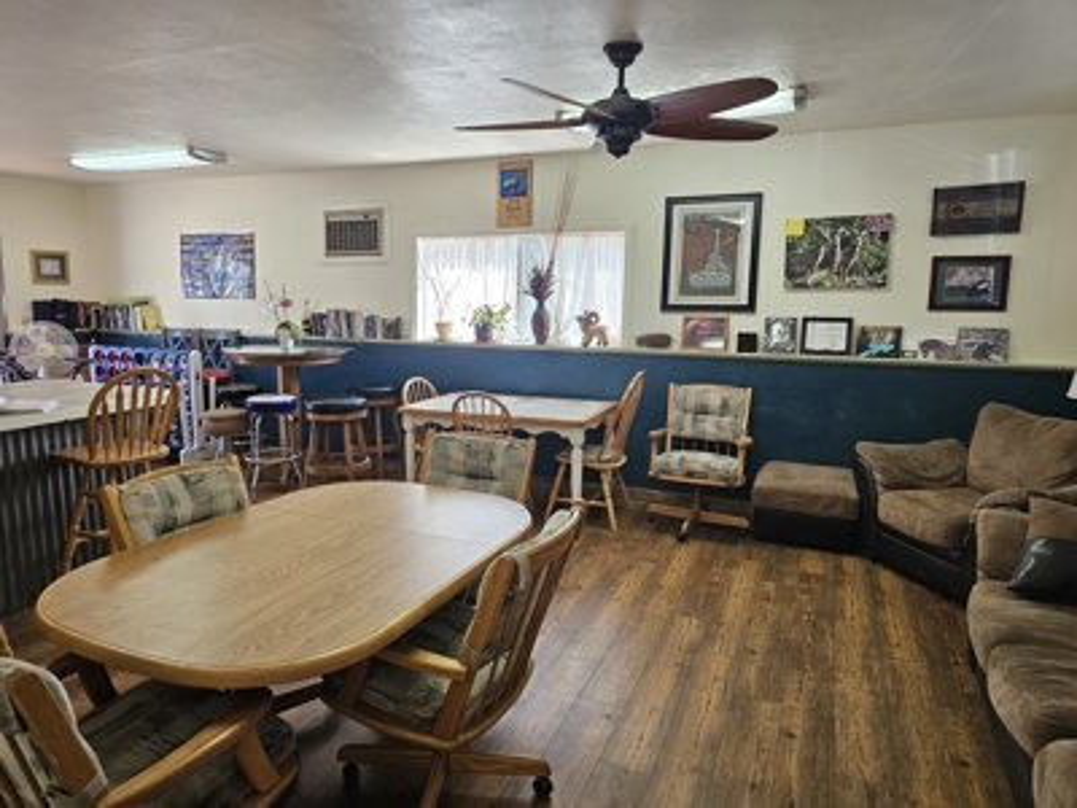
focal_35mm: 23
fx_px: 716
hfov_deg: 73.9
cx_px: 538
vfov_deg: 58.9
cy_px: 404
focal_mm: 6.3
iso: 160
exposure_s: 1/120
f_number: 1.7
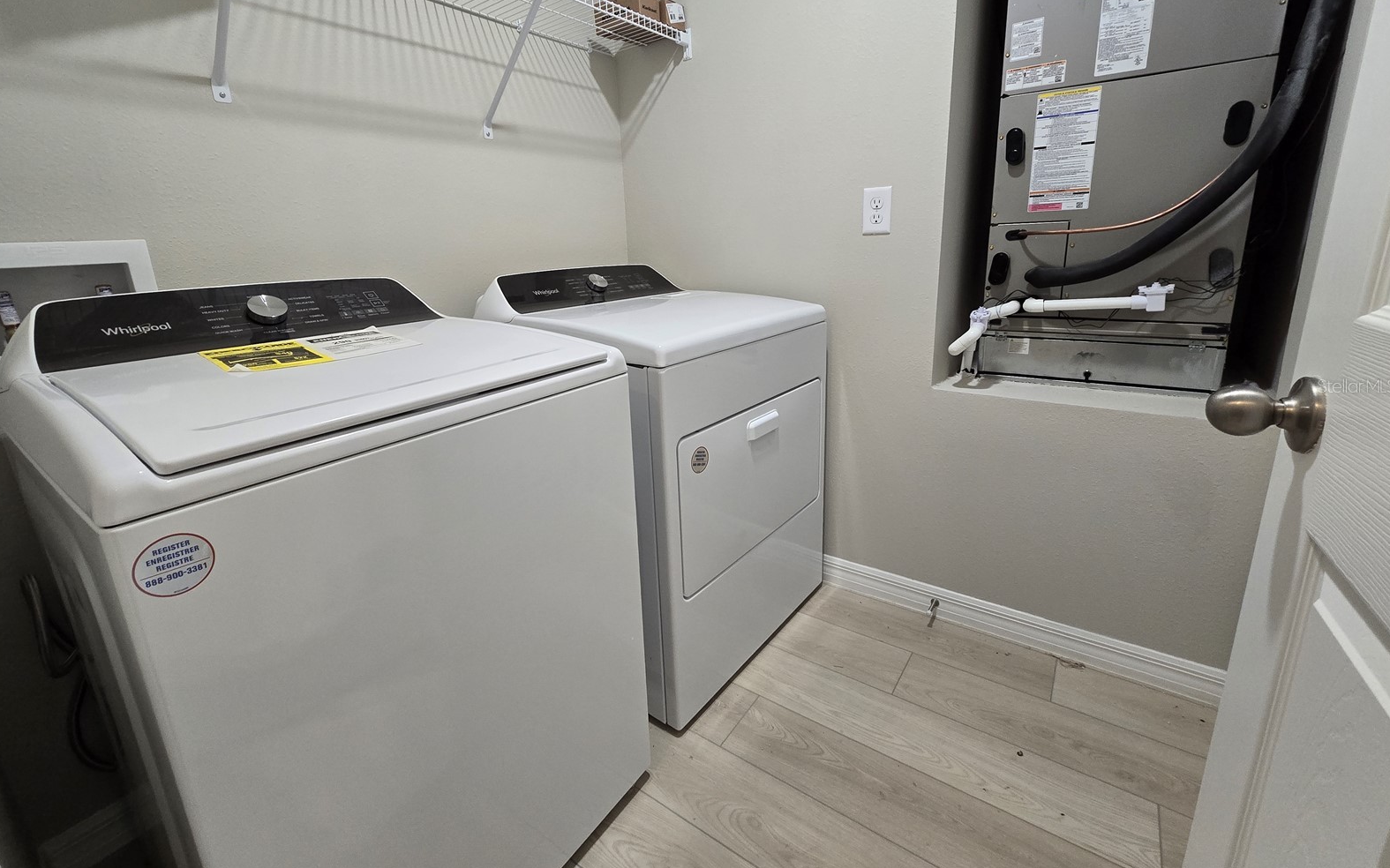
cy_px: 385
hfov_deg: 105.3
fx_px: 530
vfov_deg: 78.3
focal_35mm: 14
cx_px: 695
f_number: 2.2
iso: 200
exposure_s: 1/60
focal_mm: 2.2
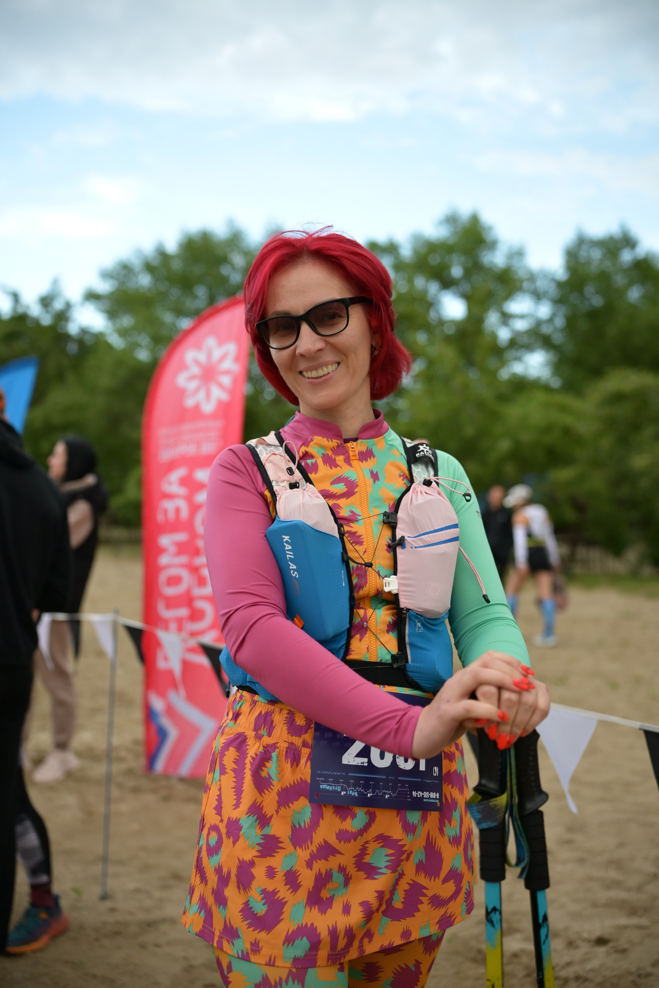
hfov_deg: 37.9
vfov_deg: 54.4
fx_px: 961
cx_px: 330
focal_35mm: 35
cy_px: 494
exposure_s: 1/1250
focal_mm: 35
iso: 640
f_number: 2
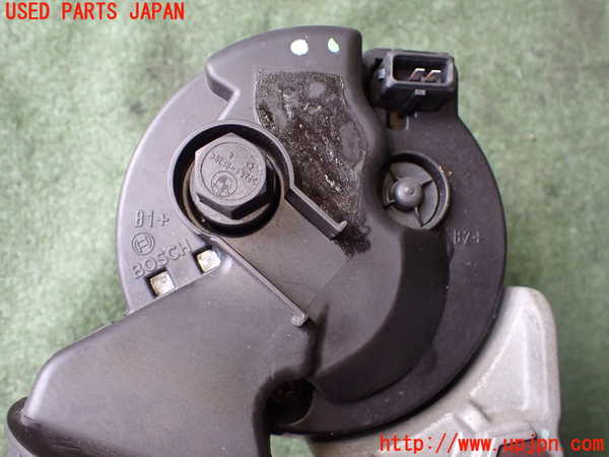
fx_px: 528
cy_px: 228
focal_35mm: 30
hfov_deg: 60.0
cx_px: 304
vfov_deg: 46.8
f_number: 2.3
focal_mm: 5.4
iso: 500
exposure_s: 1/125
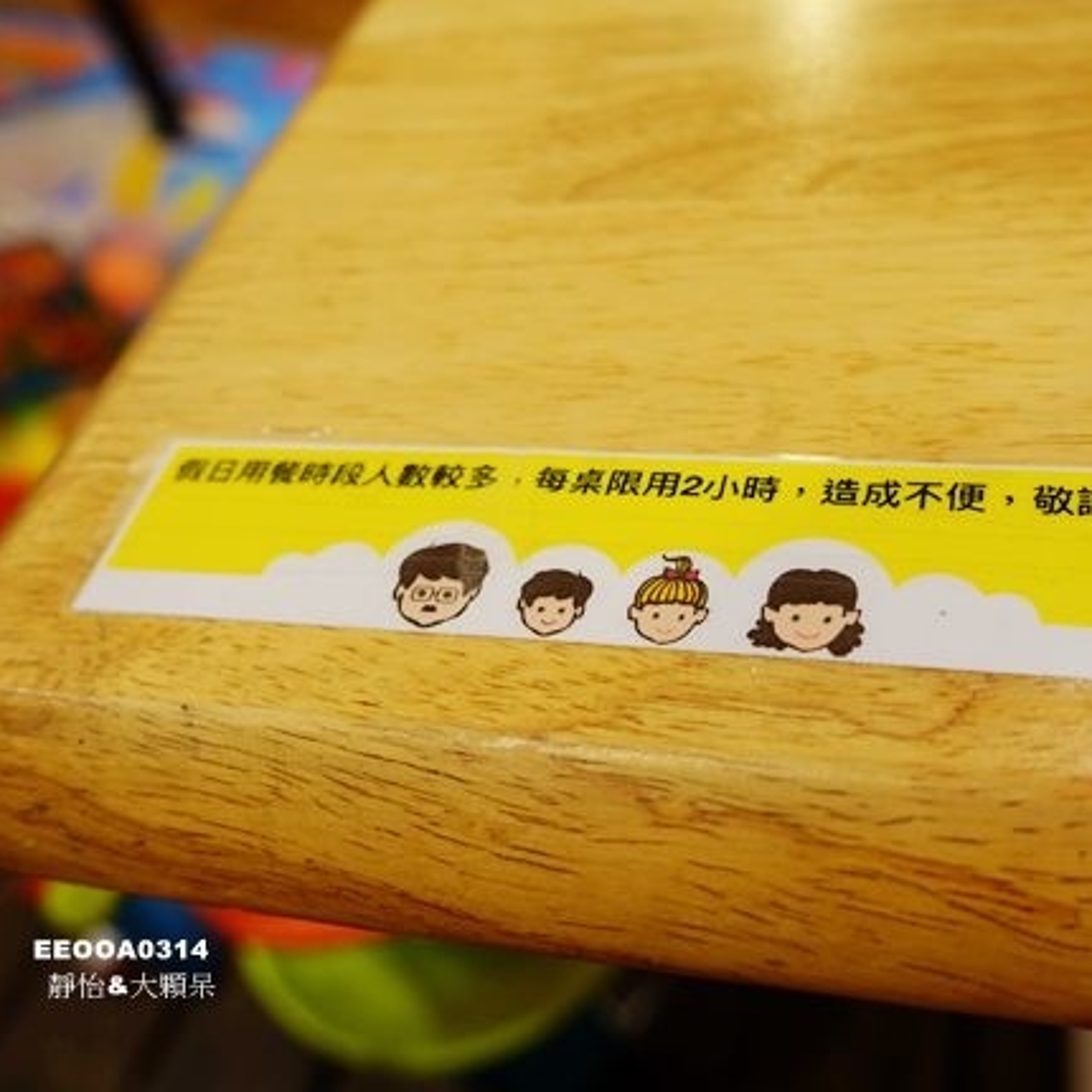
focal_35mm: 36
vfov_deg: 46.0
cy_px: 547
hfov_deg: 45.9
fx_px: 1285
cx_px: 640
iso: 320
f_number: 2.5
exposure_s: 1/30
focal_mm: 10.33
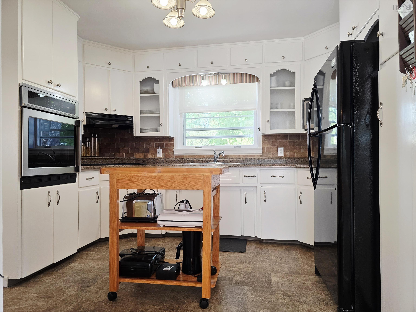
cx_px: 208
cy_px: 156
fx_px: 276
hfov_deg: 73.9
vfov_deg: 58.9
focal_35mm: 23
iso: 100
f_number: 1.7
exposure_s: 1/120
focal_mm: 6.3
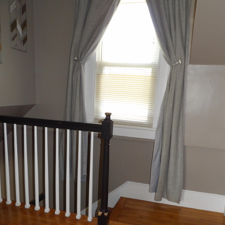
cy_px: 140
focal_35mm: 29
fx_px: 213
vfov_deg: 55.0
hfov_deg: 55.6
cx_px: 115
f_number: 3.2
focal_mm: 4.3
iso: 200
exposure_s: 1/33
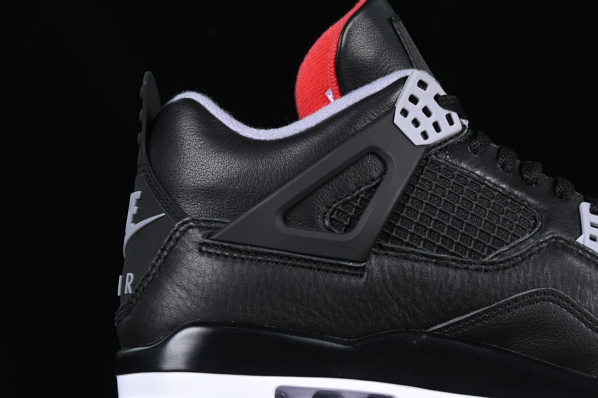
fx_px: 2142
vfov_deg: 10.6
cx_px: 488
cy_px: 240
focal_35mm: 129
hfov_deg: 15.8
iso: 160
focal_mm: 50
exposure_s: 1/60
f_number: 6.3
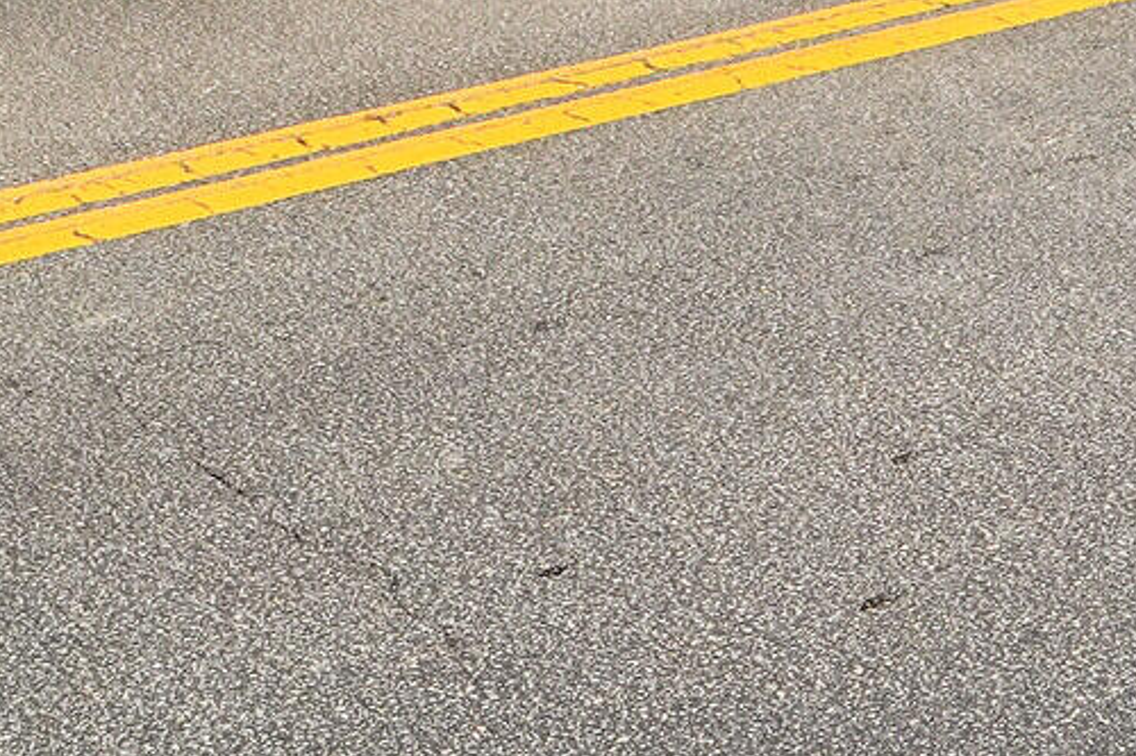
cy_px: -1419
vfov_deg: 11.2
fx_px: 2650
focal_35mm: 84
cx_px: 1004
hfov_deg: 23.6
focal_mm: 14
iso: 400
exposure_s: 1/200
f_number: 9
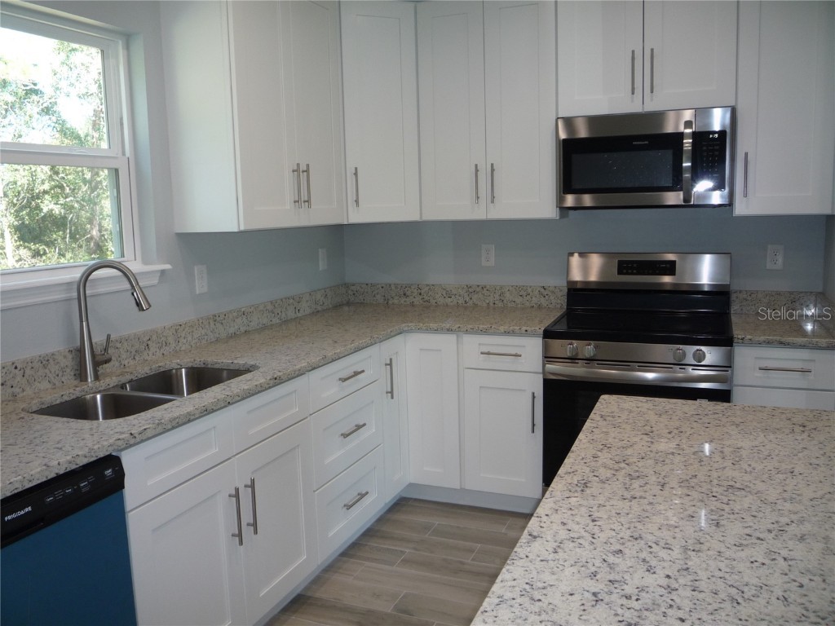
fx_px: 724
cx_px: 418
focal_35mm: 30
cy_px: 313
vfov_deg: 46.8
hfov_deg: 60.0
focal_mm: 5.2
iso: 100
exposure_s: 1/30
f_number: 3.3
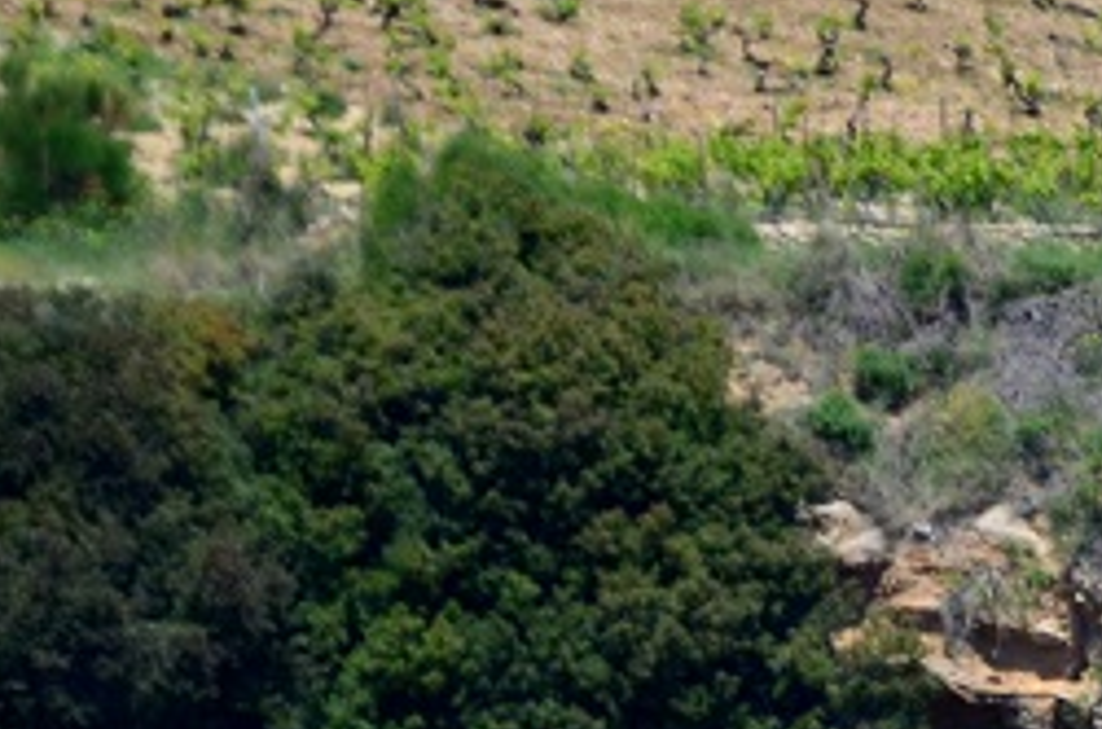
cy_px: 1381
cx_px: 1328
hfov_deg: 1.2
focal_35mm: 1792
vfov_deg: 0.8
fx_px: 54717
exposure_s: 1/1600
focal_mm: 300
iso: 400
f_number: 5.6
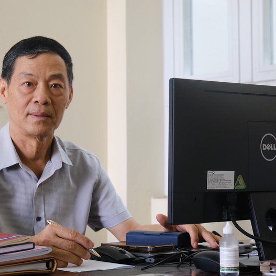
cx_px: 95
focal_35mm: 98
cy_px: 139
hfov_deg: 17.7
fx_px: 884
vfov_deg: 17.7
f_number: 5
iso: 2000
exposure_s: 1/125
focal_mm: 50.5
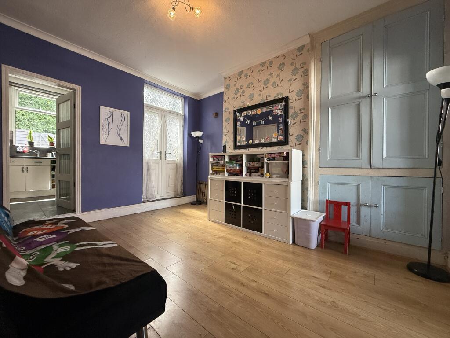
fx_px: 182
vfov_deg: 85.7
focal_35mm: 14
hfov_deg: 102.1
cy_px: 169
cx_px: 225
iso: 200
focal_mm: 2.22
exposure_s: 1/99
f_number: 2.2
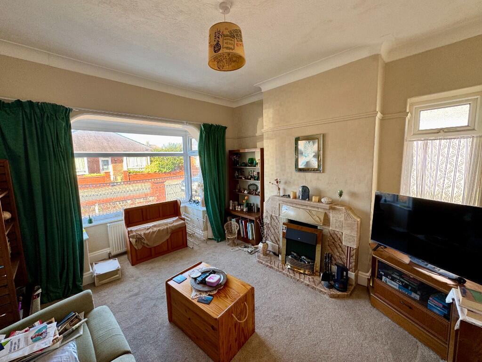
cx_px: 241
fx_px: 195
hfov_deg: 102.1
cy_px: 181
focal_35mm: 14
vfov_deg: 85.7
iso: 80
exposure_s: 1/99
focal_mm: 2.22
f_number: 2.2
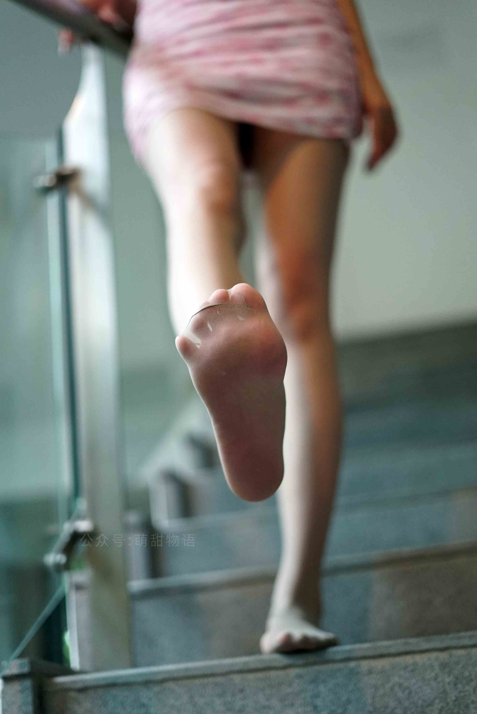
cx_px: 238
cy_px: 357
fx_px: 992
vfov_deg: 39.6
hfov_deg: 27.0
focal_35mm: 50
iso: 3200
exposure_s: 1/320
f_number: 1.8
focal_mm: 50
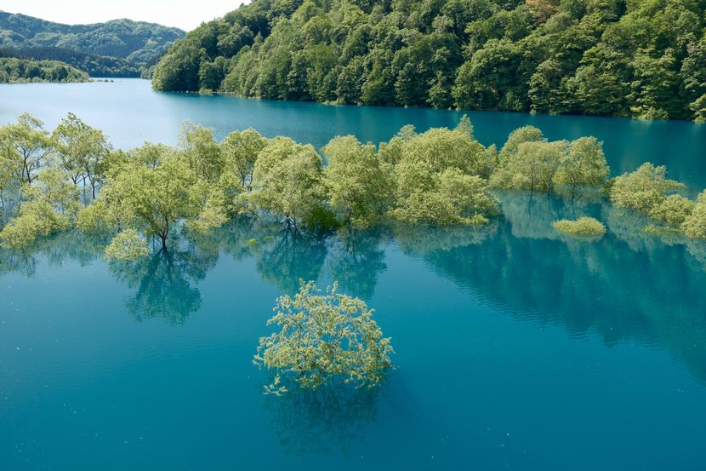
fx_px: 608
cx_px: 353
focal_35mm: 31
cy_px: 236
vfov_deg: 42.3
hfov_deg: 60.3
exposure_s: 1/500
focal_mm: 20.6
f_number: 3.6
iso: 125
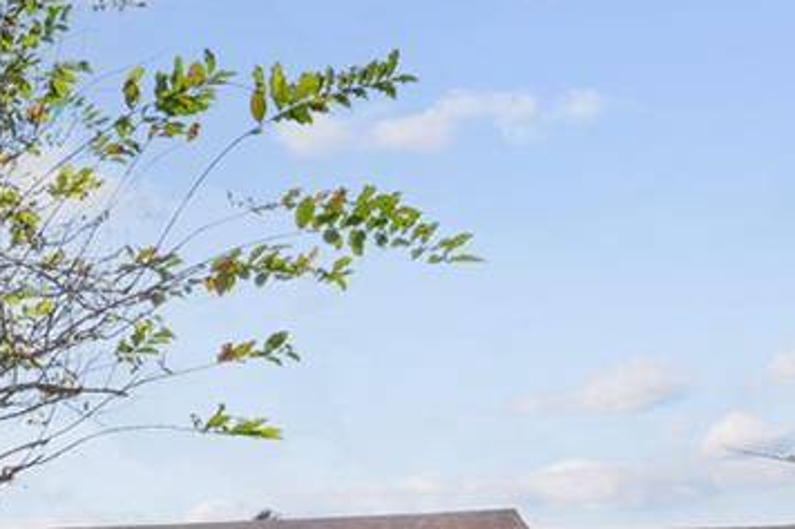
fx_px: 1589
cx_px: -471
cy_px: 791
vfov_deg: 17.1
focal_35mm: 72
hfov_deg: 22.0
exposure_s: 1/125
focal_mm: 16
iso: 320
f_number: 14
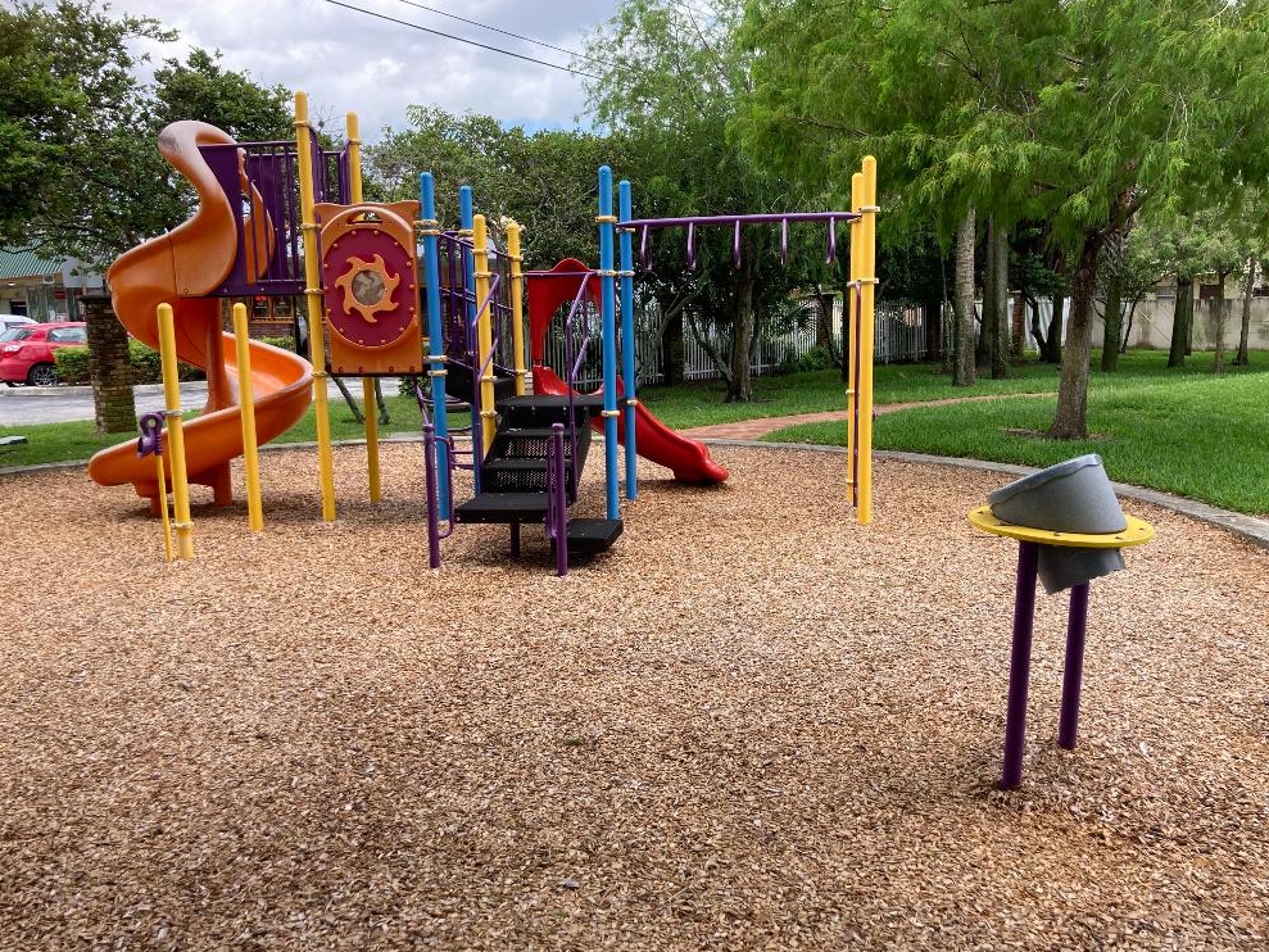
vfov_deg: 48.2
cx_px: 654
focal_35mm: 29
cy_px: 485
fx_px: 1063
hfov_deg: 61.6
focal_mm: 3.99
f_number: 1.8
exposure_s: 1/607
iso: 20
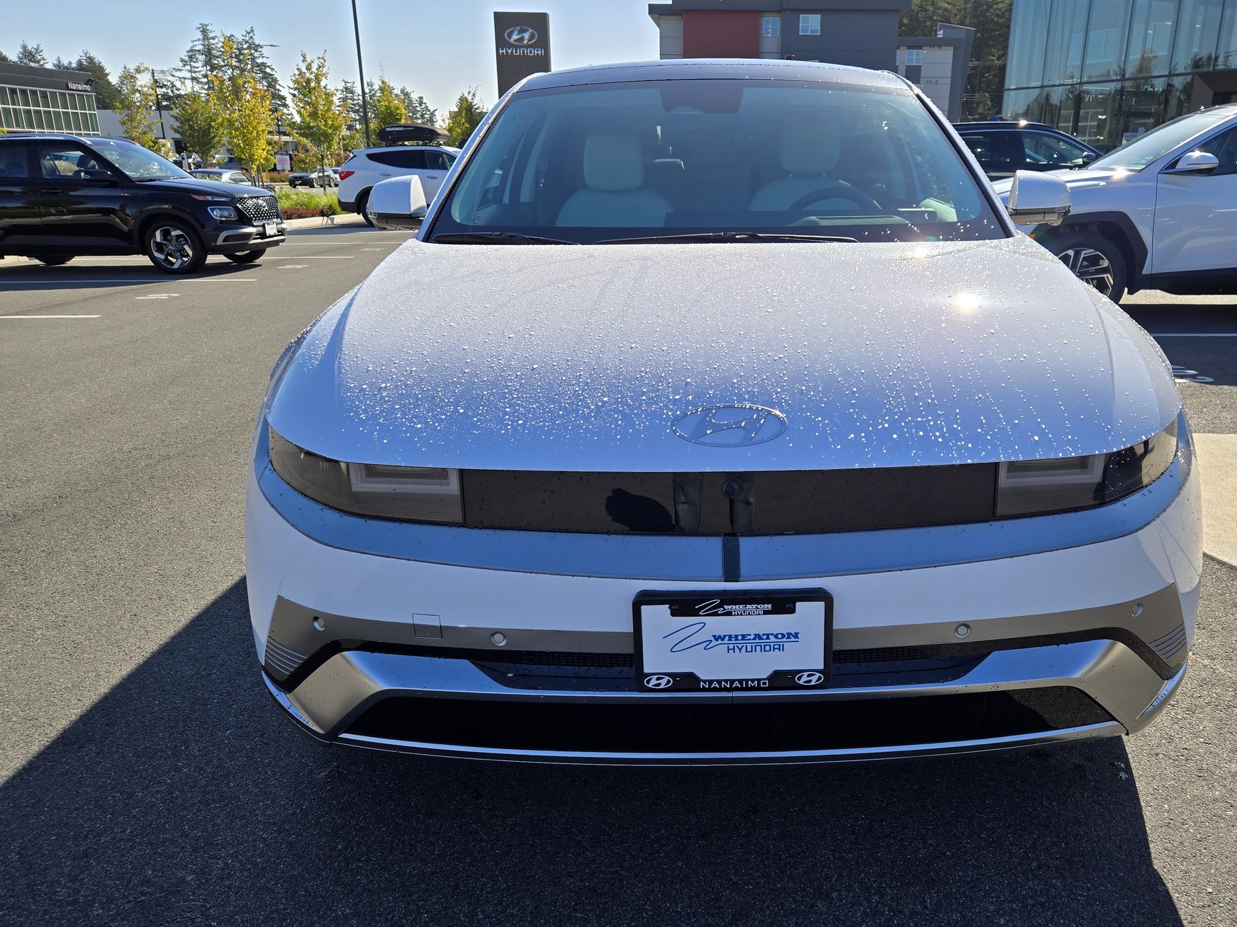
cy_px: 474
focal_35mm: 27
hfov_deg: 64.9
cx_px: 718
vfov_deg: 51.3
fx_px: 965
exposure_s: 1/1834
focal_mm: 5.4
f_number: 1.8
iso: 25
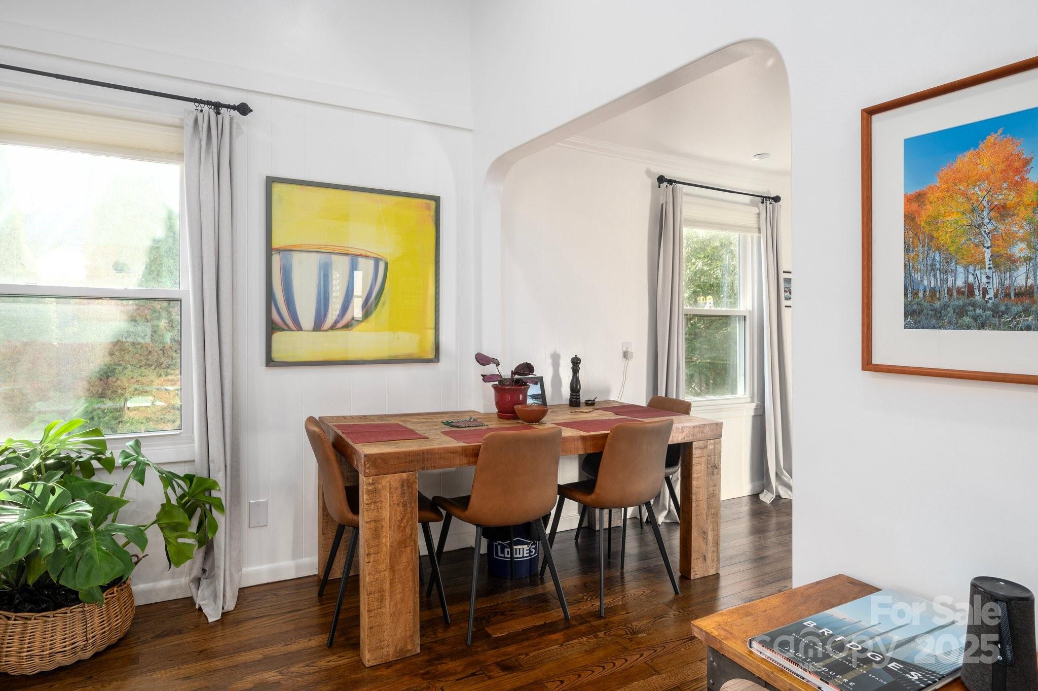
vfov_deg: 60.6
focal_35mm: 20
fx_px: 591
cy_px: 346
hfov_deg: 82.6
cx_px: 519
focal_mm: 20.5
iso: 200
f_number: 8
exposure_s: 1/125
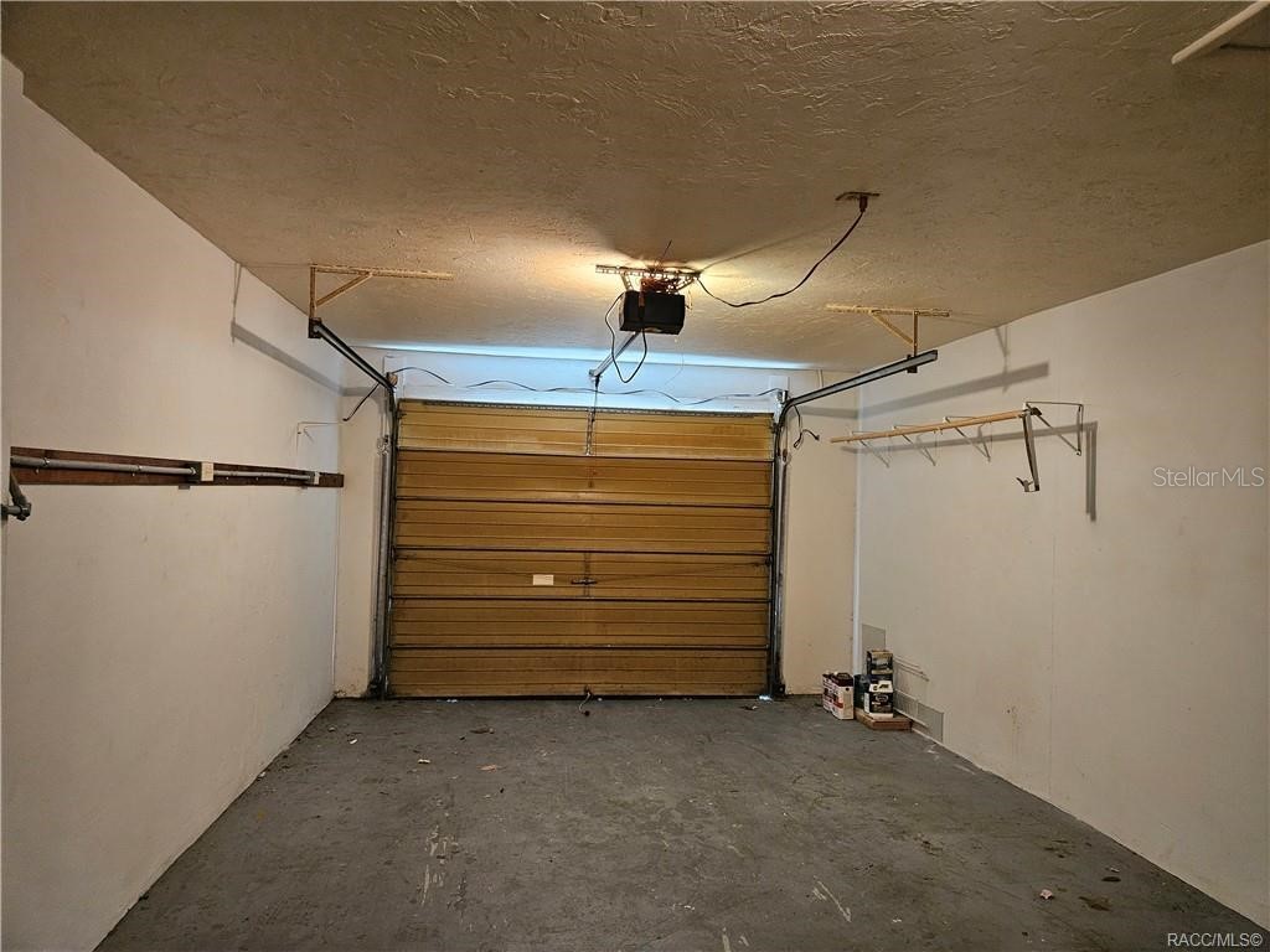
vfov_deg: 58.9
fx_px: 844
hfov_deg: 73.9
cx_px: 635
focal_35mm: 23
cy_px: 476
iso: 1000
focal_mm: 5.4
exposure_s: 1/120
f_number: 1.8
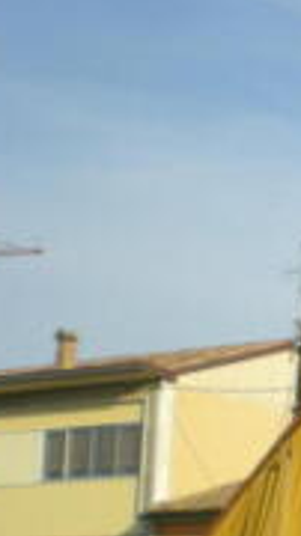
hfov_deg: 9.5
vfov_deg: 18.2
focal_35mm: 115
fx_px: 1635
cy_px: 523
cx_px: 703
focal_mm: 6.3
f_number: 4.6
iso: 50
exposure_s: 1/315
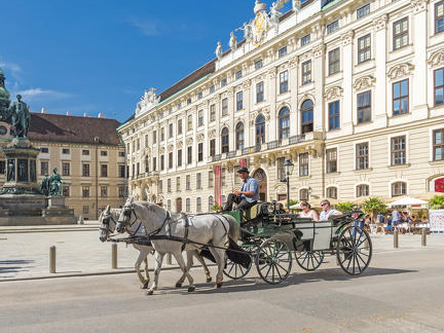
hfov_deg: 55.7
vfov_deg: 43.9
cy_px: 201
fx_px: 410
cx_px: 151
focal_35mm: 32
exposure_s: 1/800
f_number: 11
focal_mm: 24
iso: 400
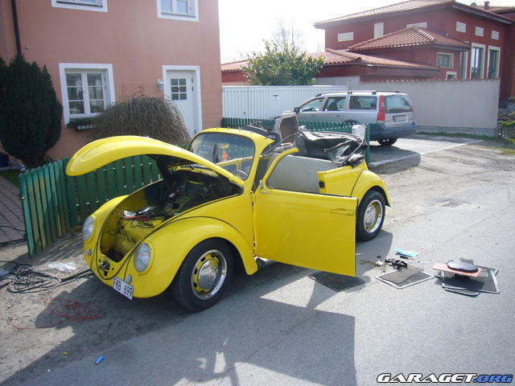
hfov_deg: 63.4
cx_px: 258
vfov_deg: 49.7
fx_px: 417
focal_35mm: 28
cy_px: 193
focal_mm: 4.6
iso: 80
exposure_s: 1/160
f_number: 5.6
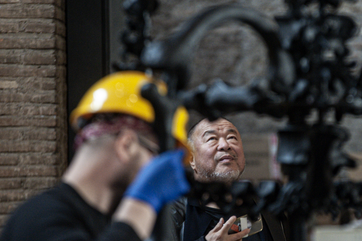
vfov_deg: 3.9
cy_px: 138
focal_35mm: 355
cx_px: 255
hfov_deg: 5.8
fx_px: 3567
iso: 1000
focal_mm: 200
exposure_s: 1/80
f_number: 3.5
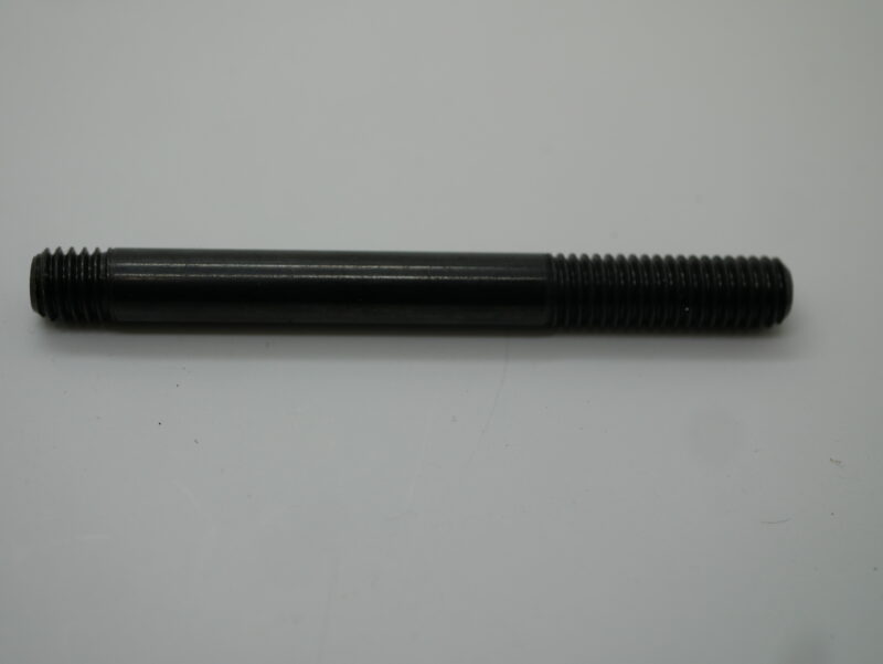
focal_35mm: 60
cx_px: 442
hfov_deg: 32.2
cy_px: 332
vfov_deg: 24.4
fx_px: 1531
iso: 200
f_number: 3.5
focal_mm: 30
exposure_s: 1/160
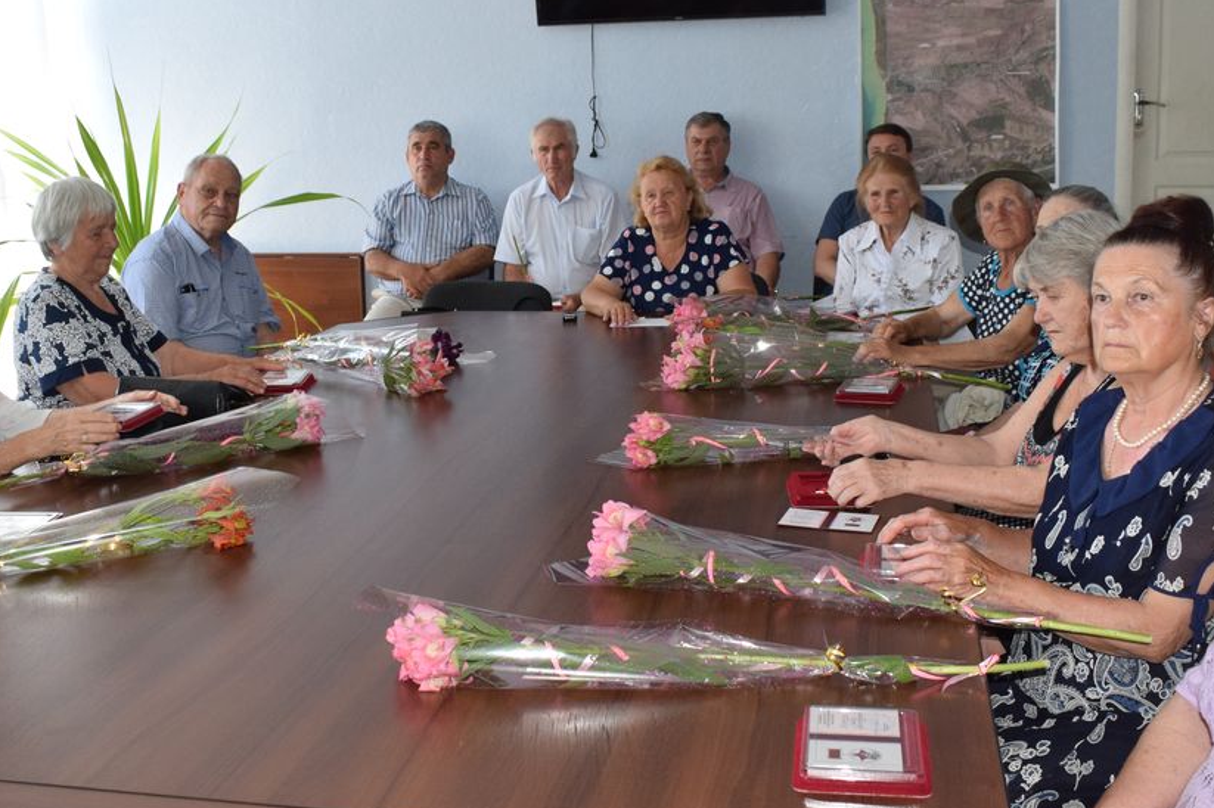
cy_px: 315
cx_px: 609
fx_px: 1416
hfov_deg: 46.4
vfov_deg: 31.8
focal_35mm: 42
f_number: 5.6
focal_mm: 18
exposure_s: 1/125
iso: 800
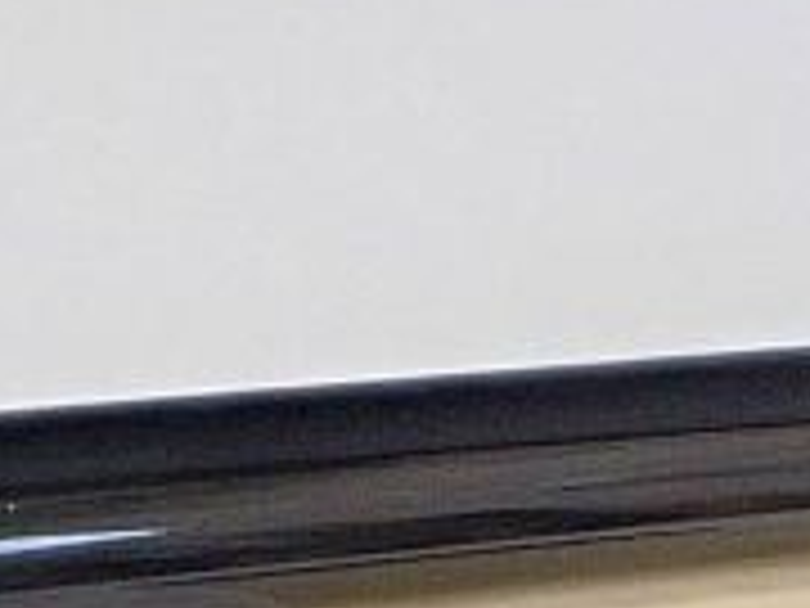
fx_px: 3112
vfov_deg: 10.3
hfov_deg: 14.1
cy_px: 1216
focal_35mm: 133
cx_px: -302
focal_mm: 5.5
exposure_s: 1/80
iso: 800
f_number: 3.2
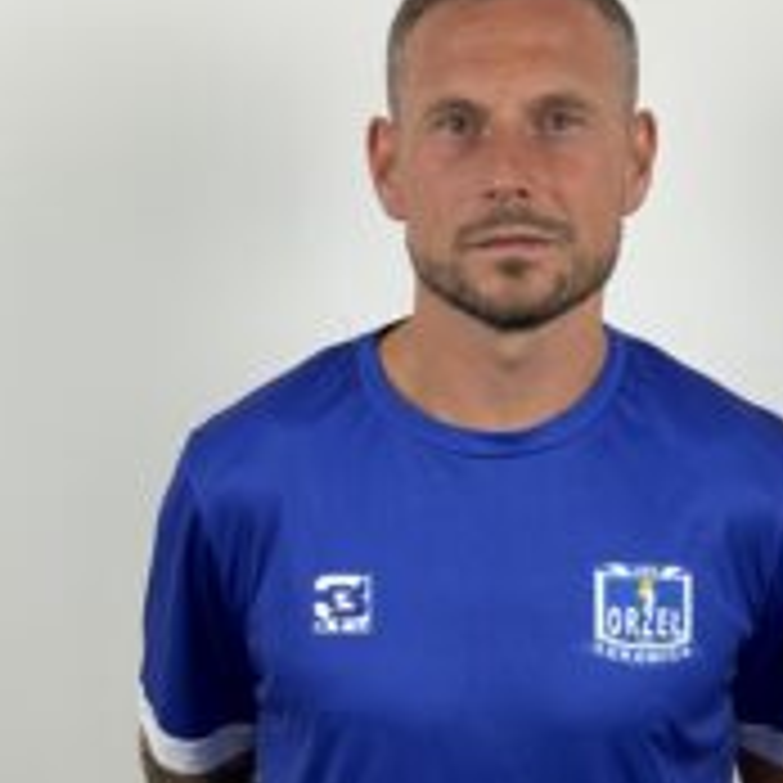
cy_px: 740
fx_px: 2585
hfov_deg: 17.2
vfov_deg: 16.9
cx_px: 472
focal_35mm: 101
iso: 80
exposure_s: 1/100
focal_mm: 6.76
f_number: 1.78
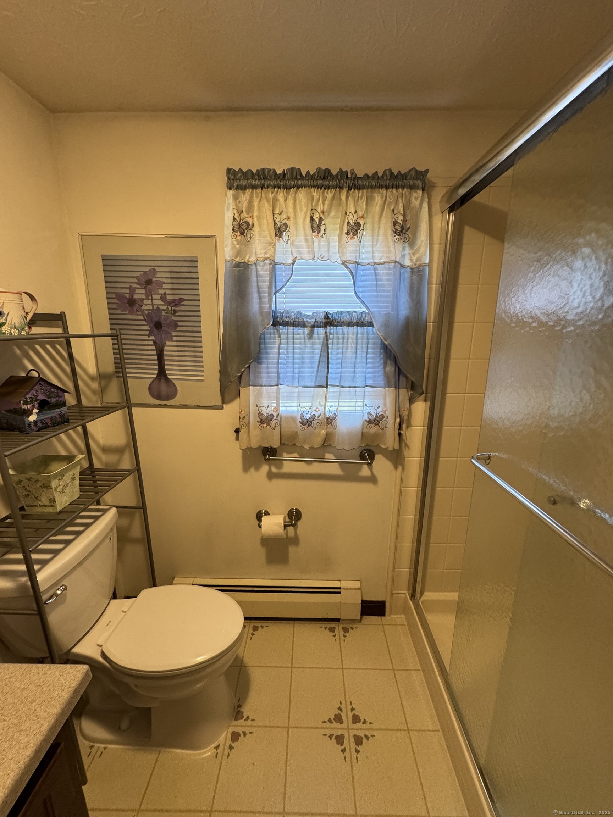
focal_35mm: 14
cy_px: 408
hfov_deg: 85.7
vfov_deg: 102.1
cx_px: 306
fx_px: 331
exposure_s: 1/120
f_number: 2.2
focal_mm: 2.22
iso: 250
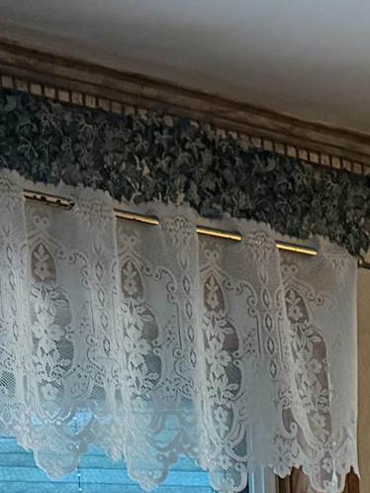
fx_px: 2107
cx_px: 673
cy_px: 1030
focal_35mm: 148
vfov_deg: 11.7
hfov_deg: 9.5
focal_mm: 6.76
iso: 500
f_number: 1.78
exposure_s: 1/60
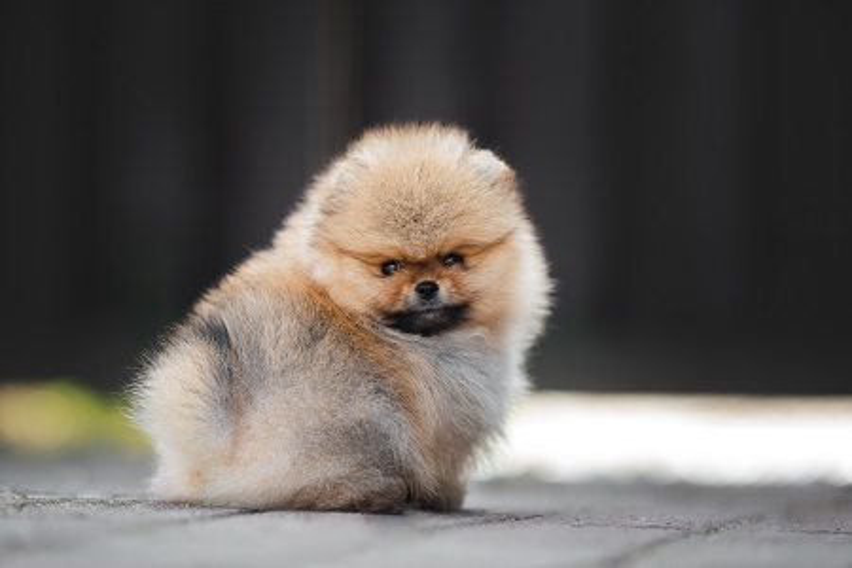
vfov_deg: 10.2
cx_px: 426
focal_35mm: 135
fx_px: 3195
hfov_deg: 15.2
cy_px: 284
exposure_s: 1/800
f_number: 2.2
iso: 250
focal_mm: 135
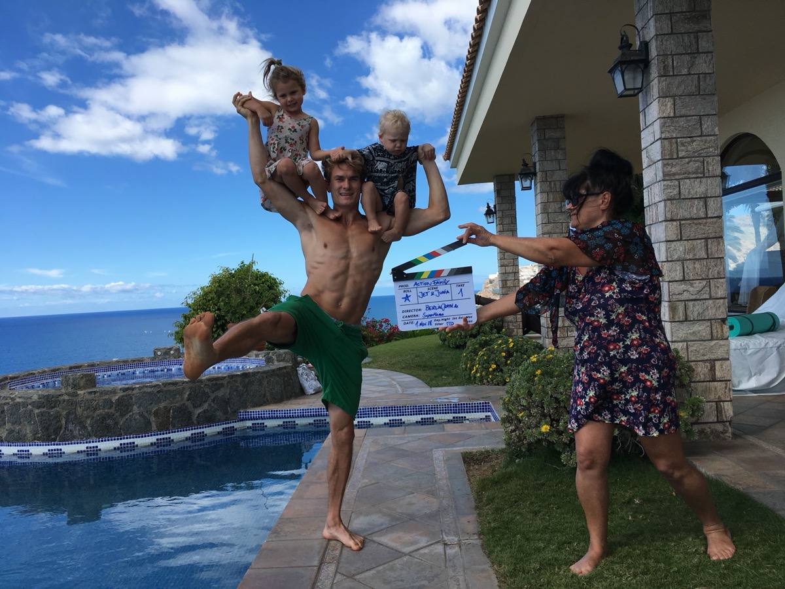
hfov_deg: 61.7
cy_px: 294
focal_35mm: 29
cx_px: 392
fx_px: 658
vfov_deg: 48.2
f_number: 2.2
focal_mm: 4.15
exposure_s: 1/1261
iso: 25
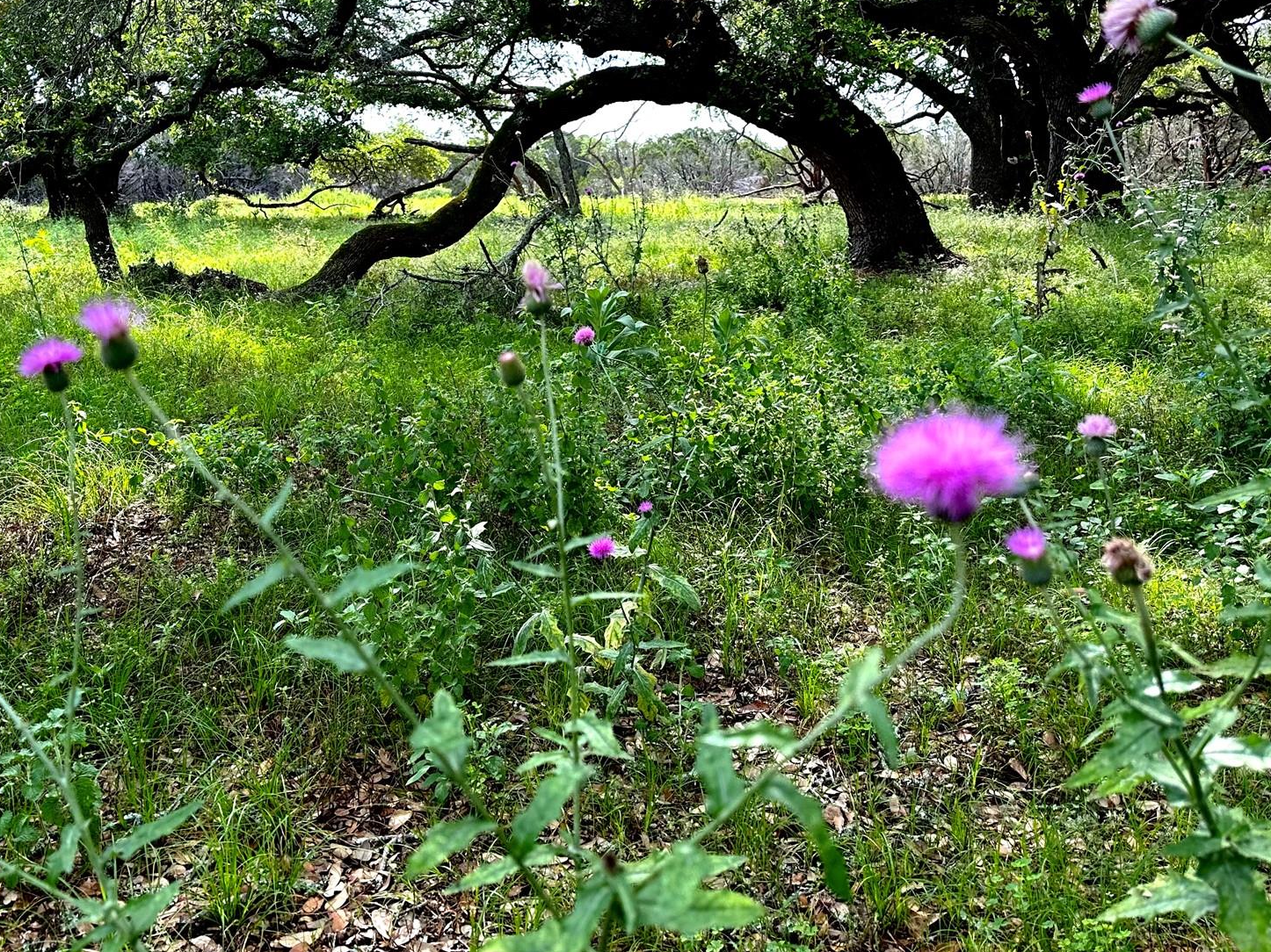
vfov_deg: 41.0
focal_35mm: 34
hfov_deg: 53.2
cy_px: 283
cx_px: 455
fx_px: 1248
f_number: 1.78
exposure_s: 1/594
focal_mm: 6.86
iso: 80
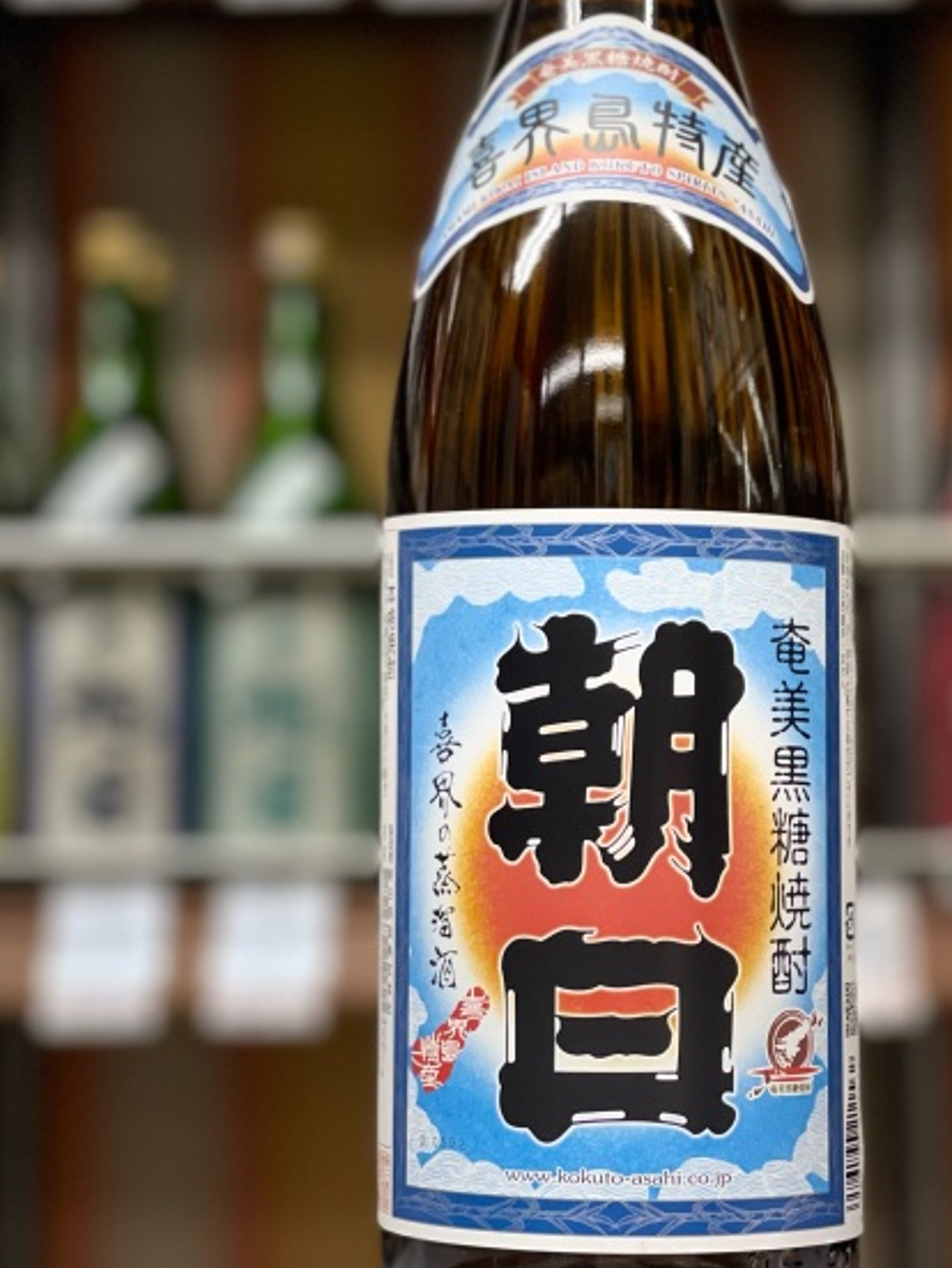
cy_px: 425
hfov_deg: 14.9
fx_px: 3626
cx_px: 625
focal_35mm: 99
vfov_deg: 19.8
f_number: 2.2
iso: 125
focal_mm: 7.5
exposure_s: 1/33
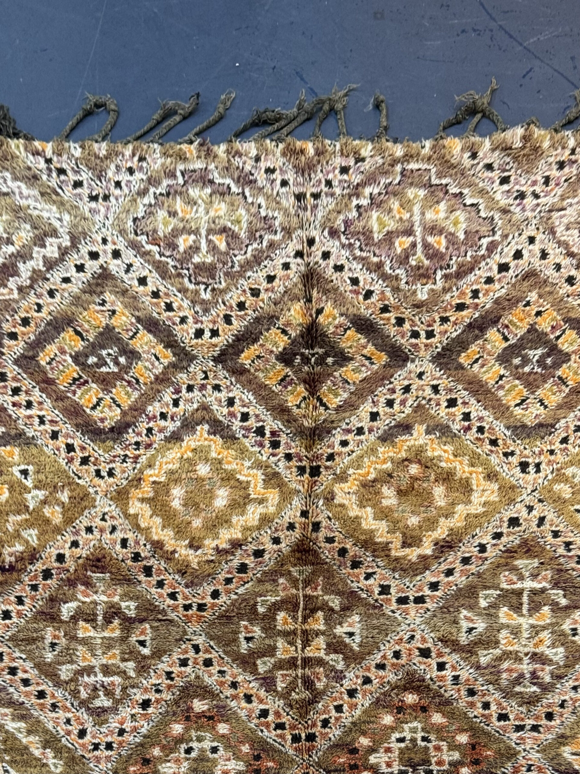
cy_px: 387
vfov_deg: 39.7
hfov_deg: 30.3
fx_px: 1072
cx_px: 290
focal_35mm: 48
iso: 160
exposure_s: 1/50
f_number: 1.78
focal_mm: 6.76
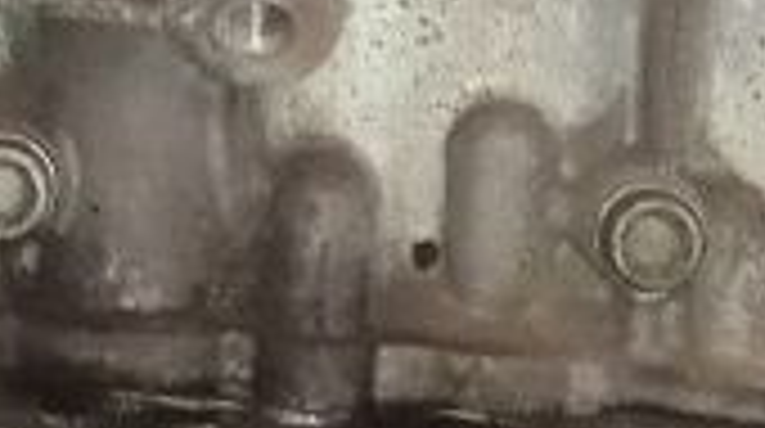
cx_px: -9
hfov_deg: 10.3
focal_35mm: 208
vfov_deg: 5.8
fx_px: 4213
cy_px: -212
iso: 725
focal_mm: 4.71
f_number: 1.79
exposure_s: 1/25
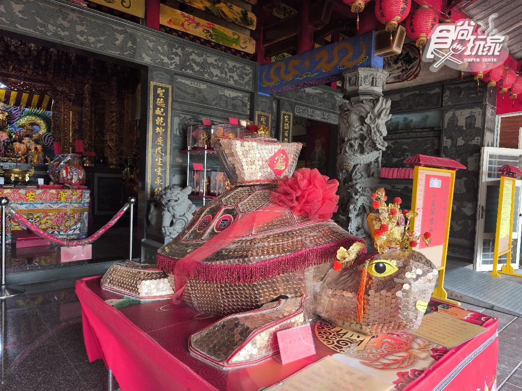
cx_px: 261
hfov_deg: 73.9
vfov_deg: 58.9
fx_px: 347
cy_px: 196
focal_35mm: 23
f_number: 1.6
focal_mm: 6.57
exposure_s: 1/120
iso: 200
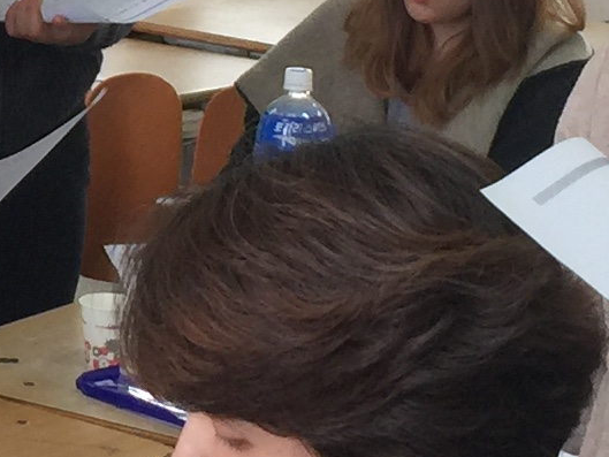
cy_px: -14
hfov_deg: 10.7
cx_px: -229
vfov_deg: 8.3
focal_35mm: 179
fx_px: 3150
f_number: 2.2
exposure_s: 1/30
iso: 32
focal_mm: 4.15
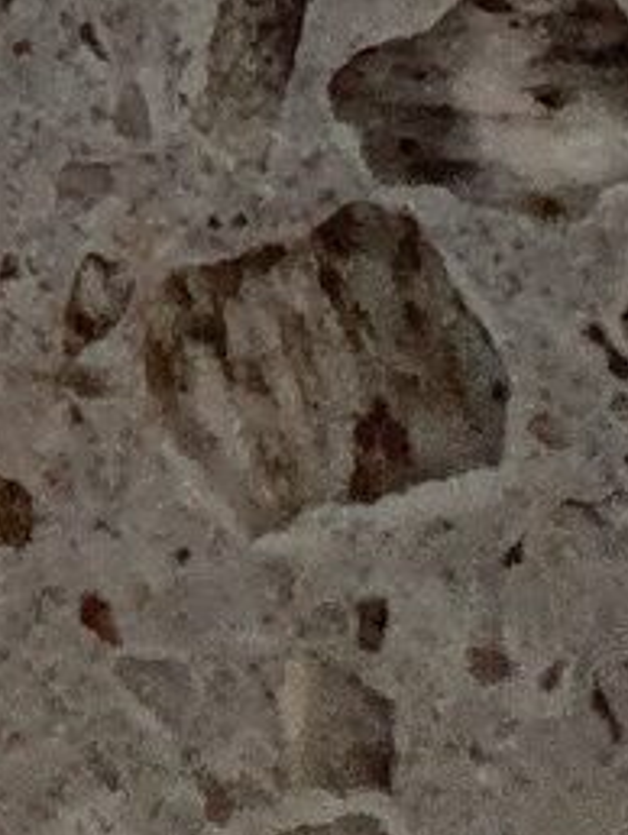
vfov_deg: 7.3
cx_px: -991
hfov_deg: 6.8
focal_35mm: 203
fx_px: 4902
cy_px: -2392
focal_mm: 4.32
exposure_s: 1/100
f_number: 2.4
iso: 125
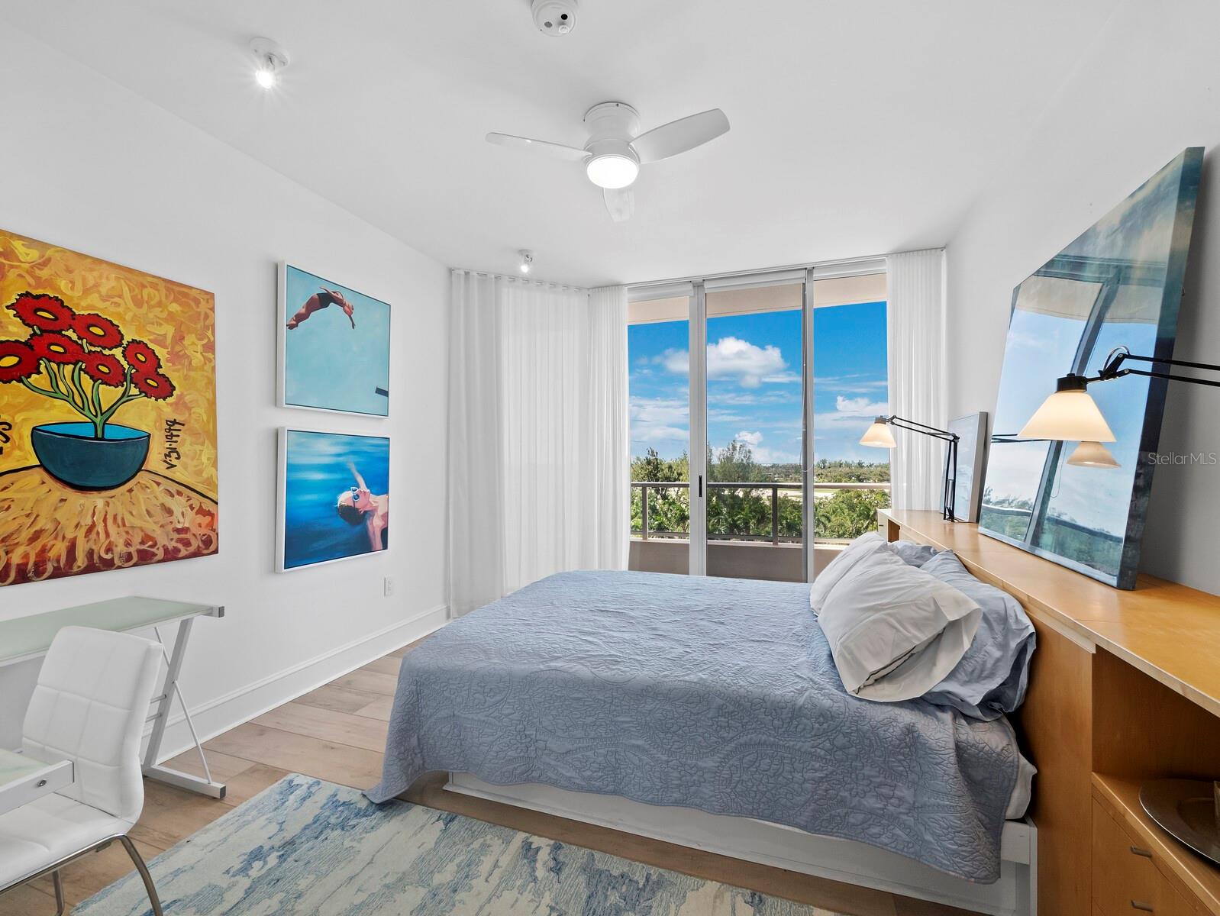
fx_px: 494
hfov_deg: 102.0
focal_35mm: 14
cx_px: 610
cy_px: 458
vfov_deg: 85.7
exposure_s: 1/13
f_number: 11
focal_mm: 7
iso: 400
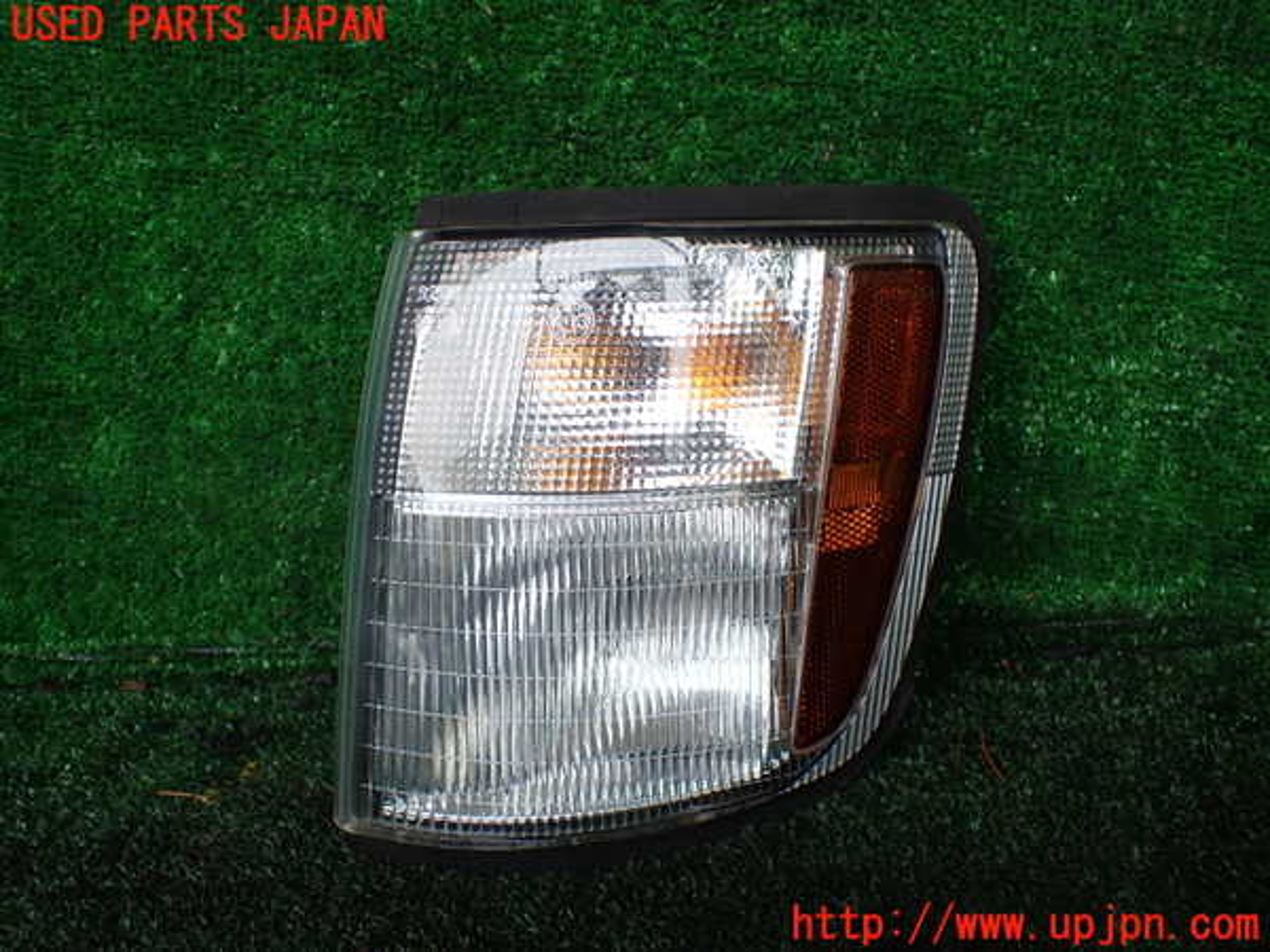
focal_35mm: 30
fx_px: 1101
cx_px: 635
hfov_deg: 60.0
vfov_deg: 46.8
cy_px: 476
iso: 160
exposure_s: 1/125
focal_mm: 5.4
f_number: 2.3
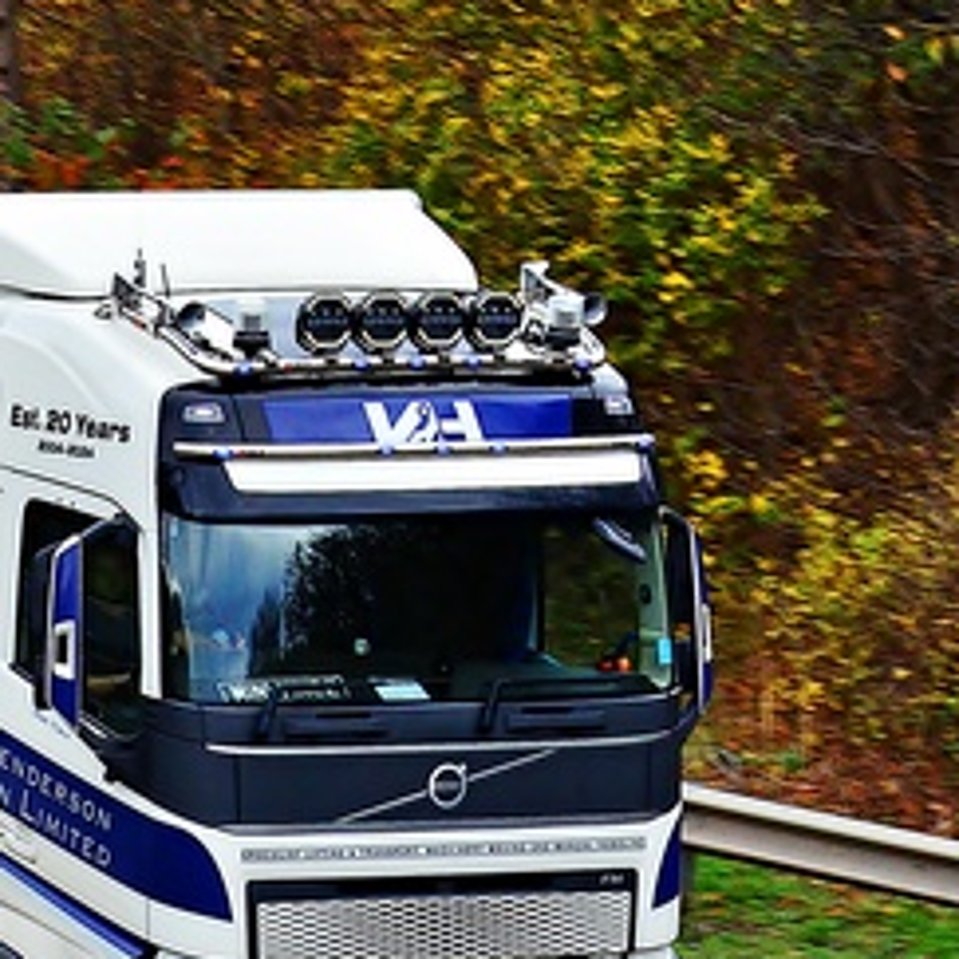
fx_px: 14449
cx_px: -253
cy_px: 399
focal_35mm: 461
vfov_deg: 3.8
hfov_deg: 3.8
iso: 800
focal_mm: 110
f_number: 7.1
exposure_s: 1/320
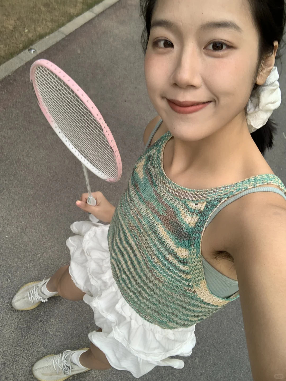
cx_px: 143
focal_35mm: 32
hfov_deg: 44.2
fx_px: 353
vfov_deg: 56.8
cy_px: 190
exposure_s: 1/121
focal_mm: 2.87
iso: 32
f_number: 2.2
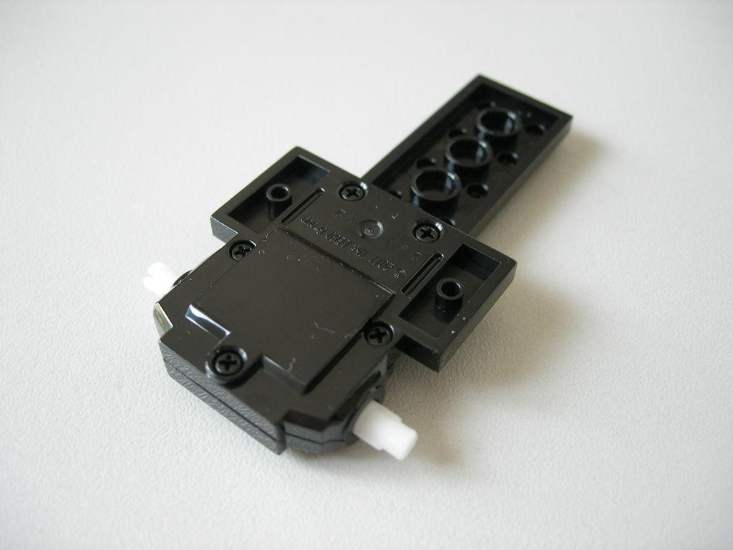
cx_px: 366
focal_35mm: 38
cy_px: 275
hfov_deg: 49.0
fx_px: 805
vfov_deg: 37.7
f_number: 2.8
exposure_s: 1/13.8
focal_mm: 7.8
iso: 64
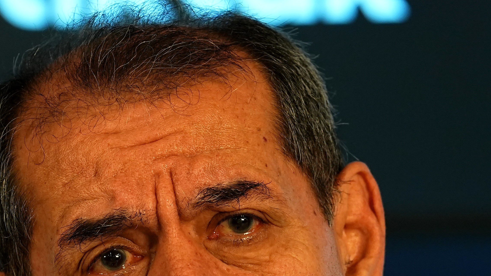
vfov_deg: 1.9
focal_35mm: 643
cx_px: 226
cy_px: 262
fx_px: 8371
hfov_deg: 3.4
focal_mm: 200
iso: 1250
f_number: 5
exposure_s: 1/80
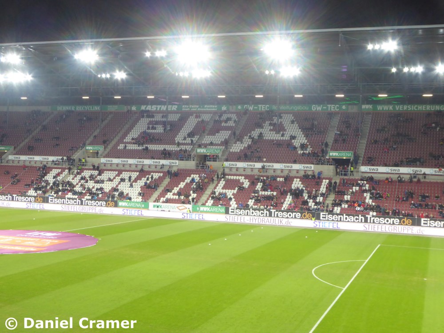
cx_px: 222
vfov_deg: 30.9
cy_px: 166
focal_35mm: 47
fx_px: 603
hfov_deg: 40.4
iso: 400
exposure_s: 1/25
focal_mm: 8.4
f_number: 5
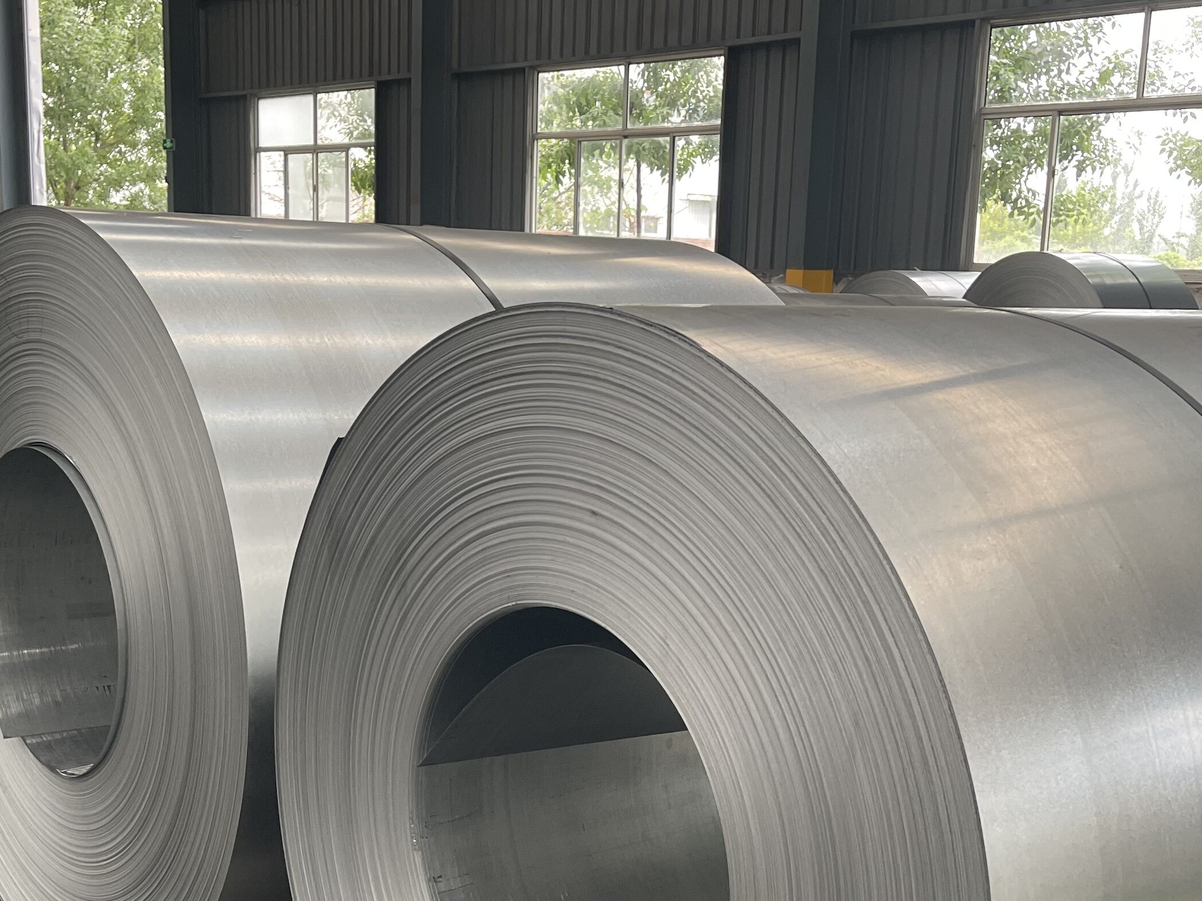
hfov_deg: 38.2
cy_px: 709
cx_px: 573
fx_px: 1736
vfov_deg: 28.5
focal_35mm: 50
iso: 100
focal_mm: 5.1
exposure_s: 1/100
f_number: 1.6
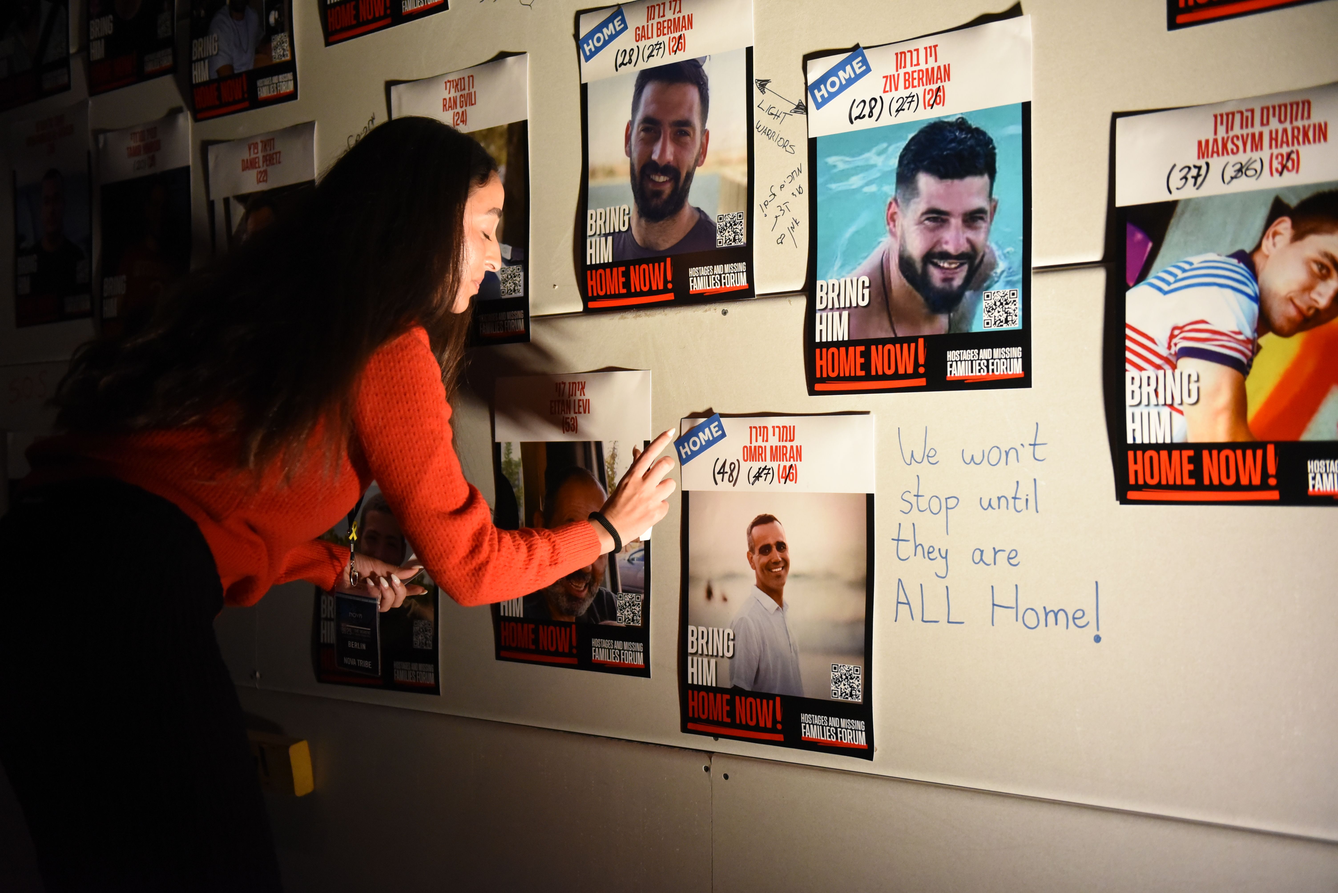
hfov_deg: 48.4
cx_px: 669
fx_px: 1487
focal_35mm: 40
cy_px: 446
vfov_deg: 33.4
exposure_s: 1/800
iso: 5000
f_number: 2.8
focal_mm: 40
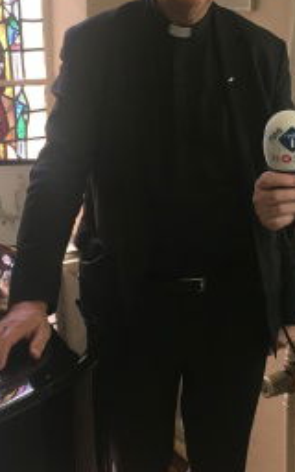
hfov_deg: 21.6
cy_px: 171
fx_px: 772
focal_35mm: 60
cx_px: 190
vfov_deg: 33.8
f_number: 2.2
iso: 50
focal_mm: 4.15
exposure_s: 1/33
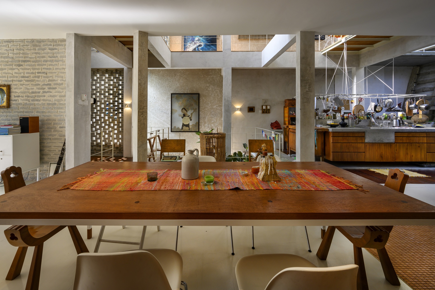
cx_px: 218
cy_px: 145
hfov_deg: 104.3
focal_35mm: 14
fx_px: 169
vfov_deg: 81.2
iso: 100
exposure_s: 1/6
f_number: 13
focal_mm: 14
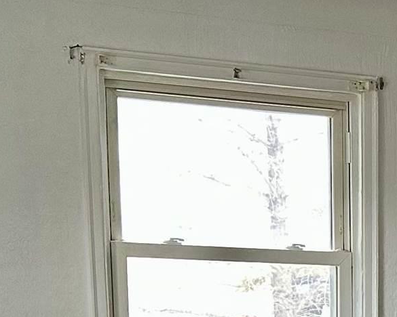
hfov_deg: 14.7
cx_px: 562
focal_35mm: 123
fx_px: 1445
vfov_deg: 11.6
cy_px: 583
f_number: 1.78
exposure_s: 1/60
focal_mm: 6.86
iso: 250
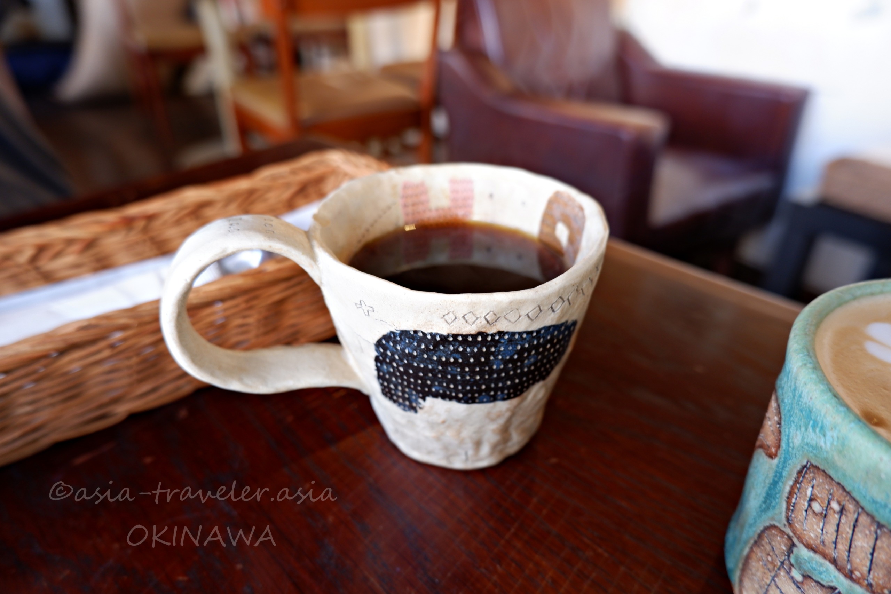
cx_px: 446
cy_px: 297
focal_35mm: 23
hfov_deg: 76.1
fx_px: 569
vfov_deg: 55.1
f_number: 3.5
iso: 250
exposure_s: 1/25
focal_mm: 15
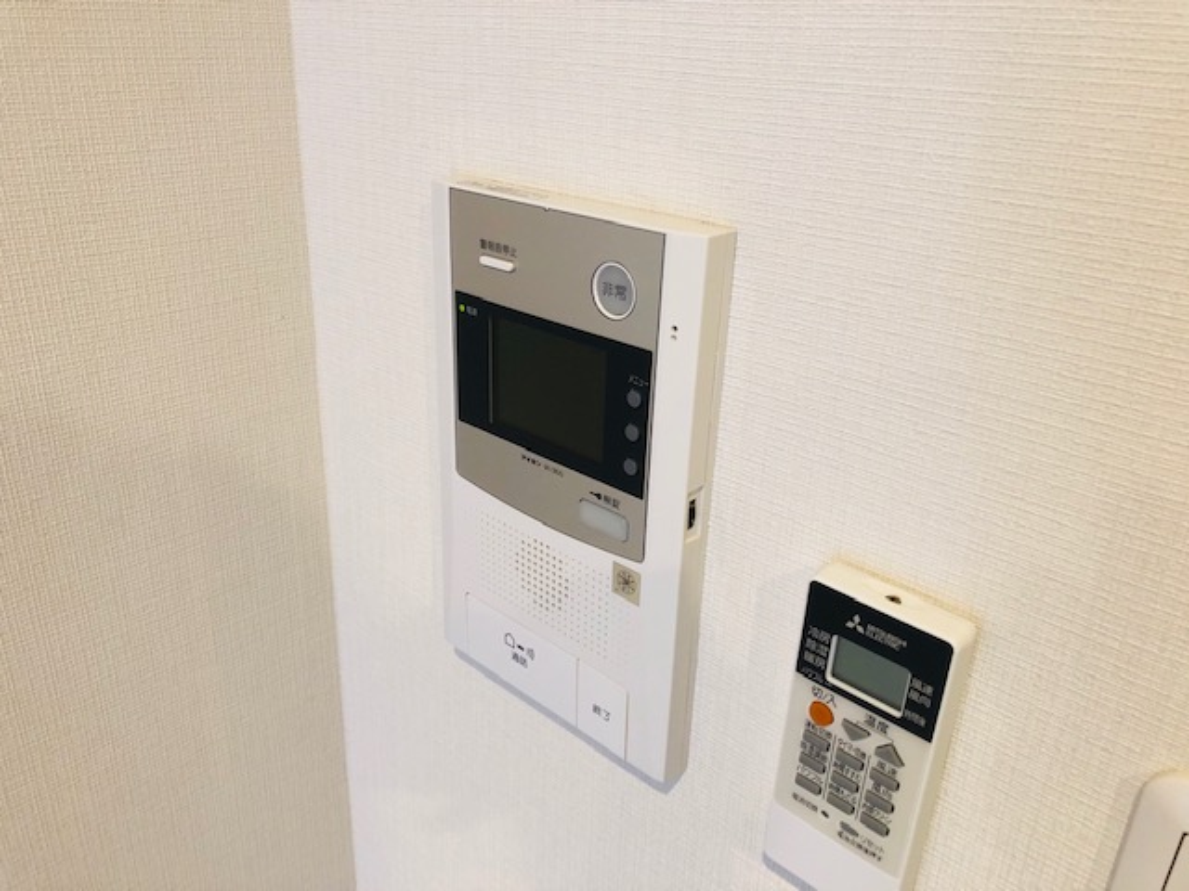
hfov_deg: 63.4
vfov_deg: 49.7
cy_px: 446
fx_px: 962
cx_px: 594
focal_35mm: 28
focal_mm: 3.99
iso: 40
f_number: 1.8
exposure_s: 1/25
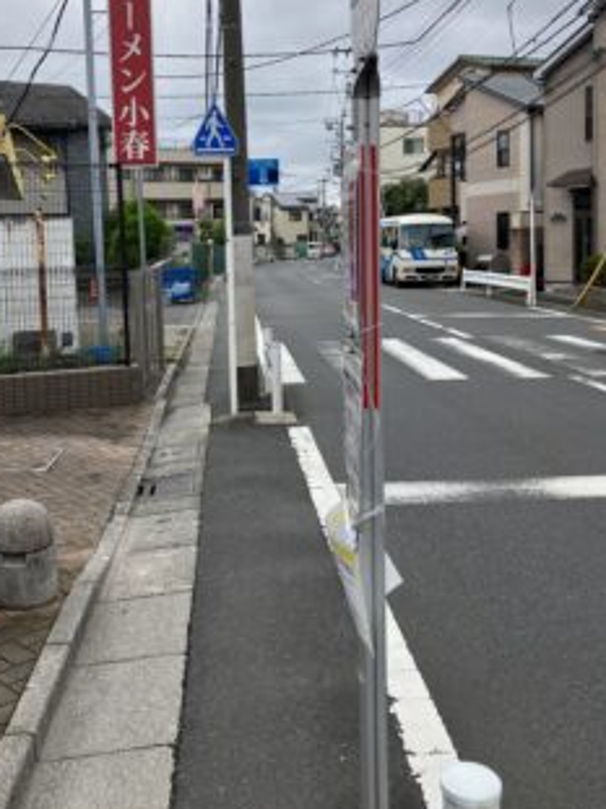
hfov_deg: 39.4
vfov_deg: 51.0
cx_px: 229
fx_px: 841
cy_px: 325
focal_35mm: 36
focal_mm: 3.99
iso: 32
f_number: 1.8
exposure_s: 1/1245
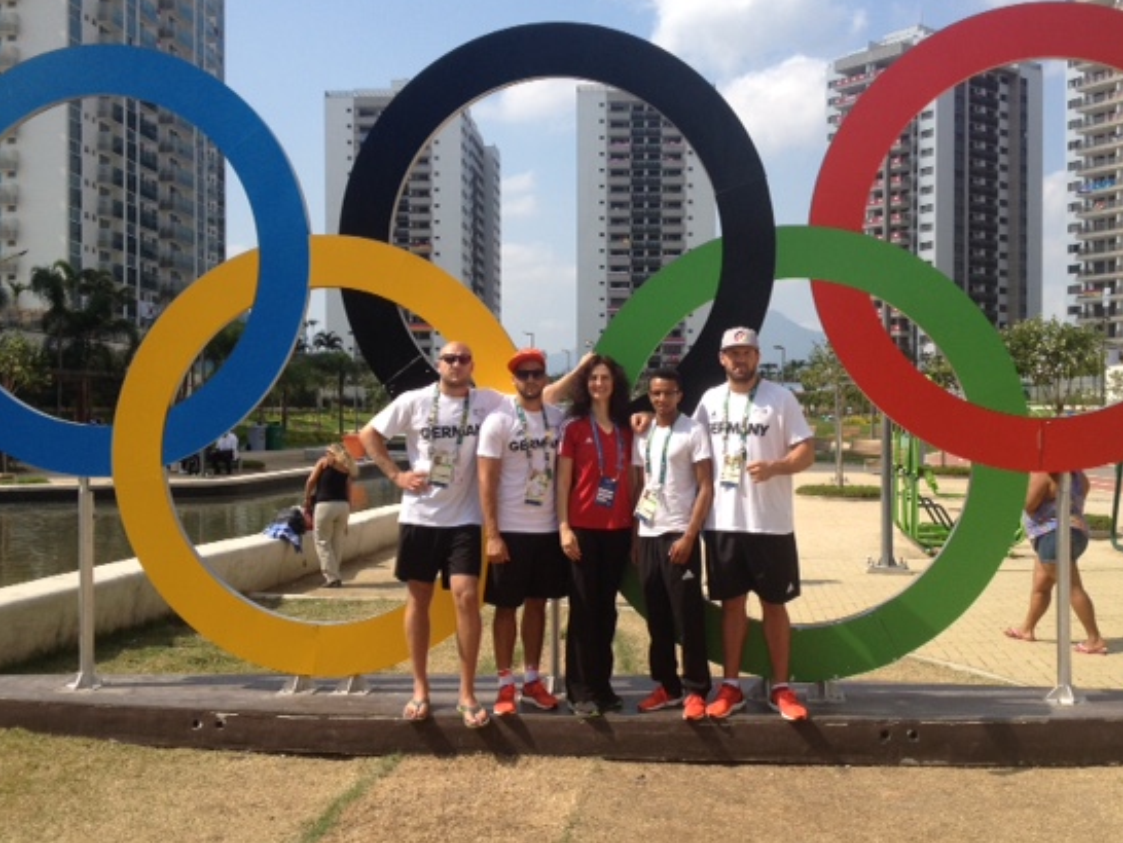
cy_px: 399
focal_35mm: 41
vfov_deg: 35.2
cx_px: 623
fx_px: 1331
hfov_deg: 45.7
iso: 50
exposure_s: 1/1577
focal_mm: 4.28
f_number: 2.4
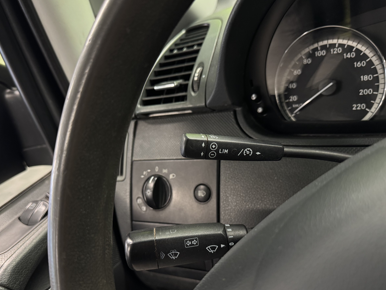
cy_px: 163
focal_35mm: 29
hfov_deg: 61.5
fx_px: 323
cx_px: 174
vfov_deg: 48.1
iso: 400
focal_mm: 6.76
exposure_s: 1/50
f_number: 1.78
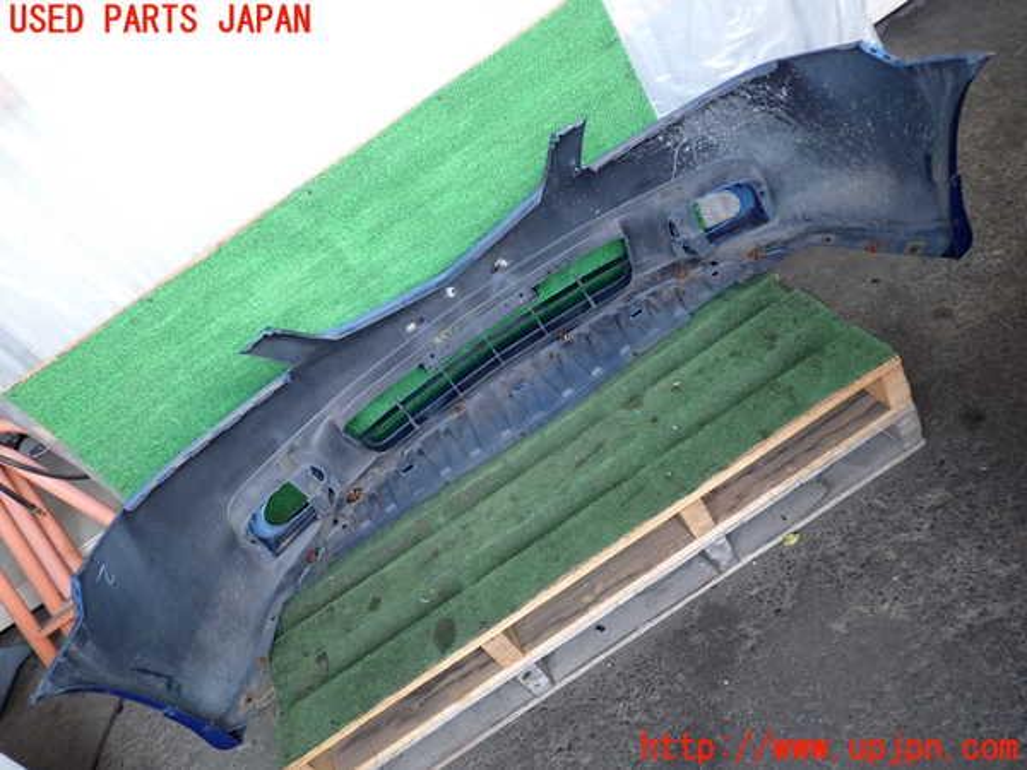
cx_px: 514
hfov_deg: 63.4
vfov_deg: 49.7
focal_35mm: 28
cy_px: 385
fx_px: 831
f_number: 2.2
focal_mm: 5.05
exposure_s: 1/125
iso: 250
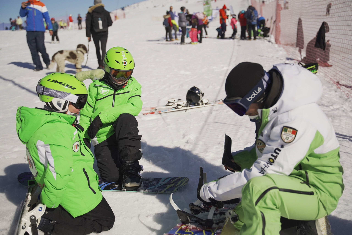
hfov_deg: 47.4
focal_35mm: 41
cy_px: 118
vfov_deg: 32.6
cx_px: 176
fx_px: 401
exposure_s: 1/1250
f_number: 2.8
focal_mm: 41
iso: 1000
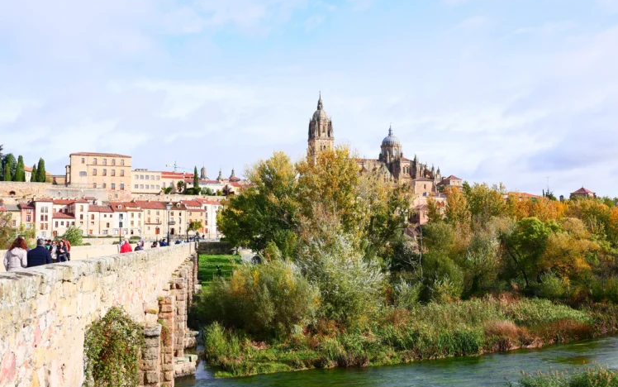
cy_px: 201
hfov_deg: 52.7
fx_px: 623
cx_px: 304
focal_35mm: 37
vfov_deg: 34.5
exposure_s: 1/400
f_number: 7.1
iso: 200
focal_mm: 17
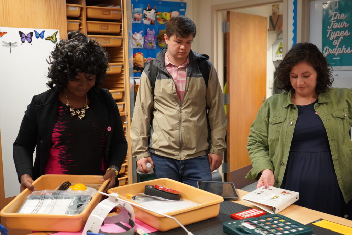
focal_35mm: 42
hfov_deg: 46.4
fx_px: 411
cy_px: 118
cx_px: 176
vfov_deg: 31.9
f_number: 4.5
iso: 8000
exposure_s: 1/160
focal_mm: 42
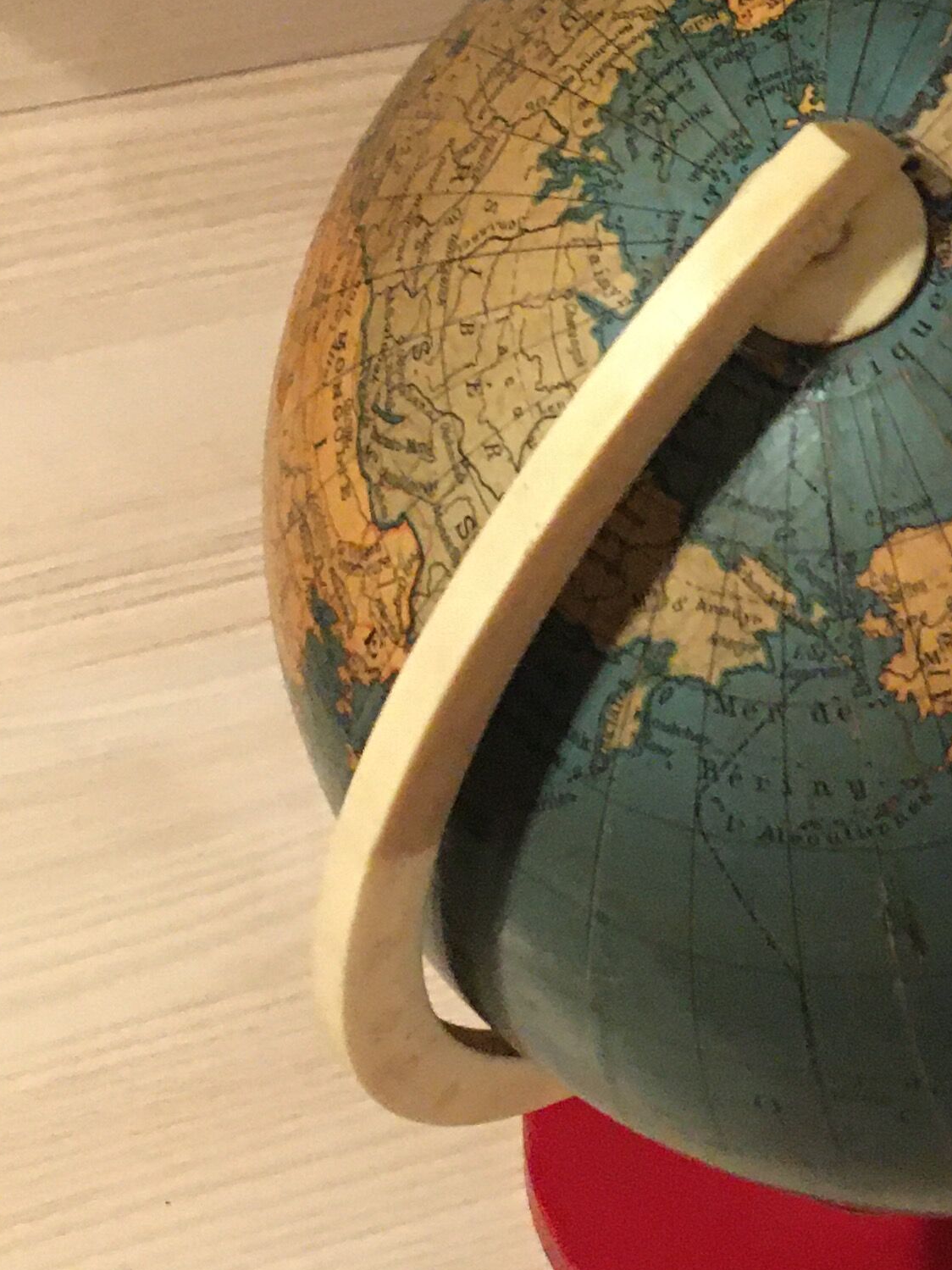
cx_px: 1052
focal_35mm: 78
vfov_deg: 24.6
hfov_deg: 18.2
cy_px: 224
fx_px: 2861
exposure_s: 1/25
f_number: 2.2
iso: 200
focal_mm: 4.15
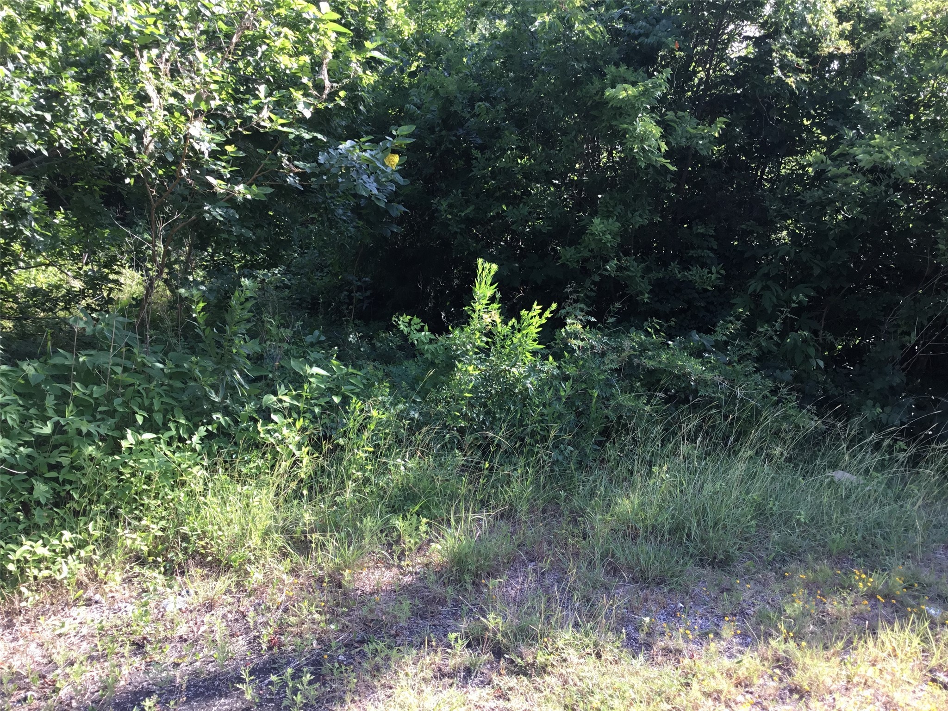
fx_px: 849
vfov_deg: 45.4
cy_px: 356
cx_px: 474
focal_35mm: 31
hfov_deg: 58.4
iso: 25
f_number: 2.4
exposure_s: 1/133
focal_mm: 3.3
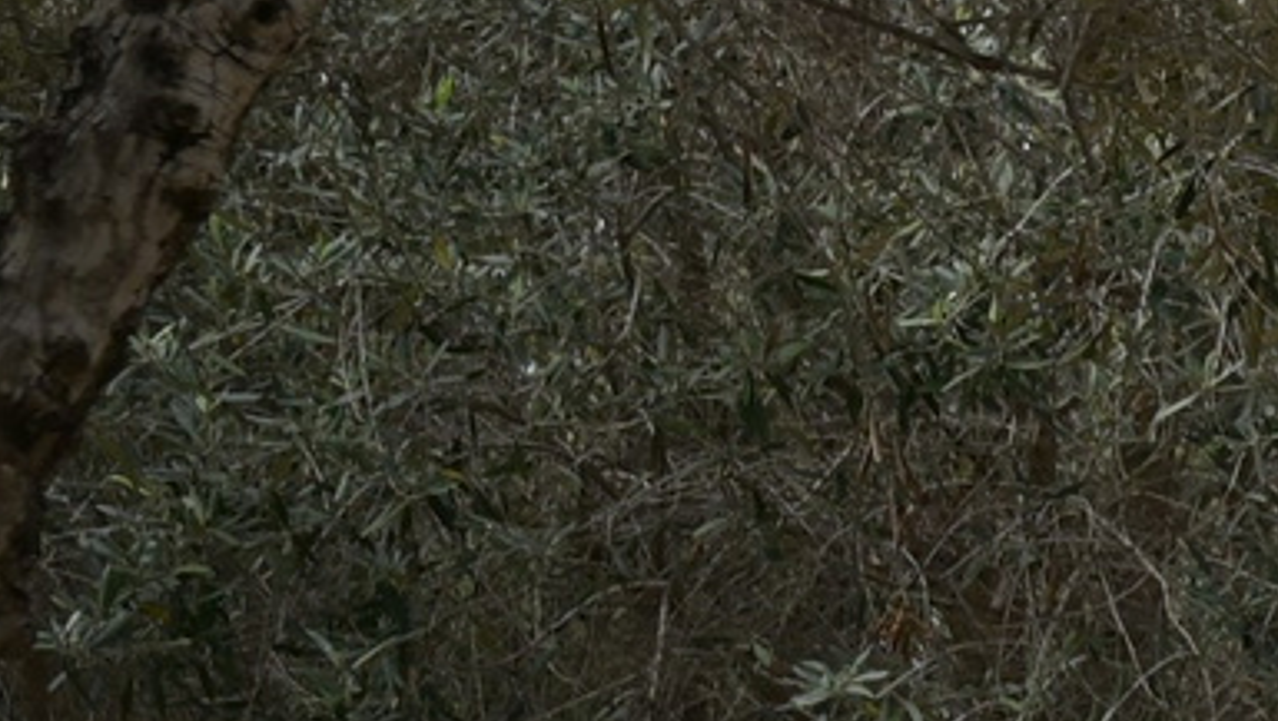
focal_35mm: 226
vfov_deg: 5.3
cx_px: 3748
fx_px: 7679
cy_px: 1148
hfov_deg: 8.2
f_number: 3.5
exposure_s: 1/500
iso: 125
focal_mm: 32.5
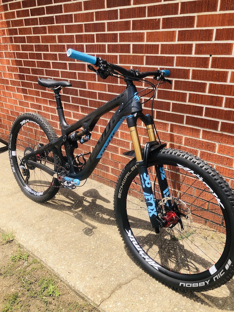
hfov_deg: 49.7
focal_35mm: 28
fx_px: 252
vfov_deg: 63.4
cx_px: 117
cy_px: 156
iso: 20
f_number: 1.8
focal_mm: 3.99
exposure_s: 1/917
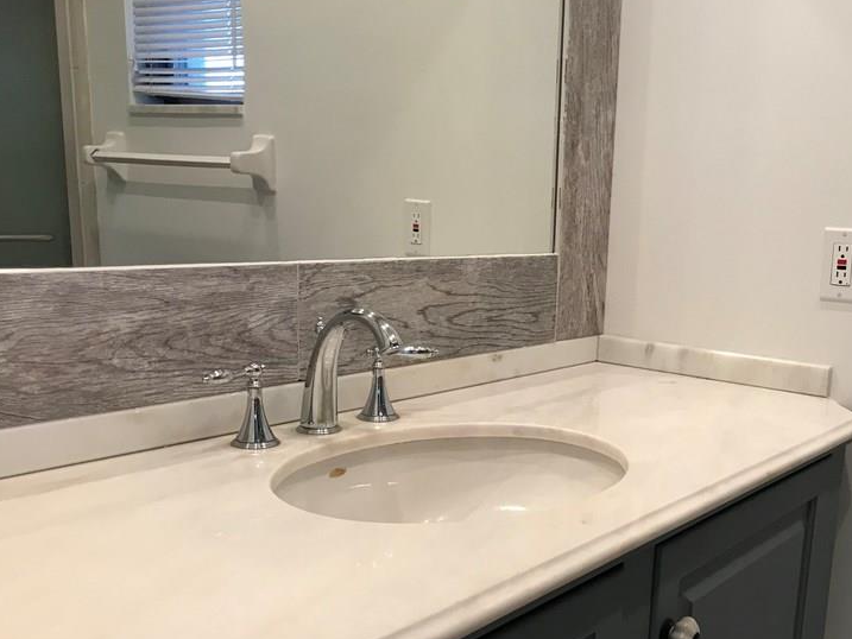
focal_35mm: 40
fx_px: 985
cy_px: 425
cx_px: 582
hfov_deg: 45.9
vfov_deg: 35.6
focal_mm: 3.99
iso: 25
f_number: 1.8
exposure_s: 1/30
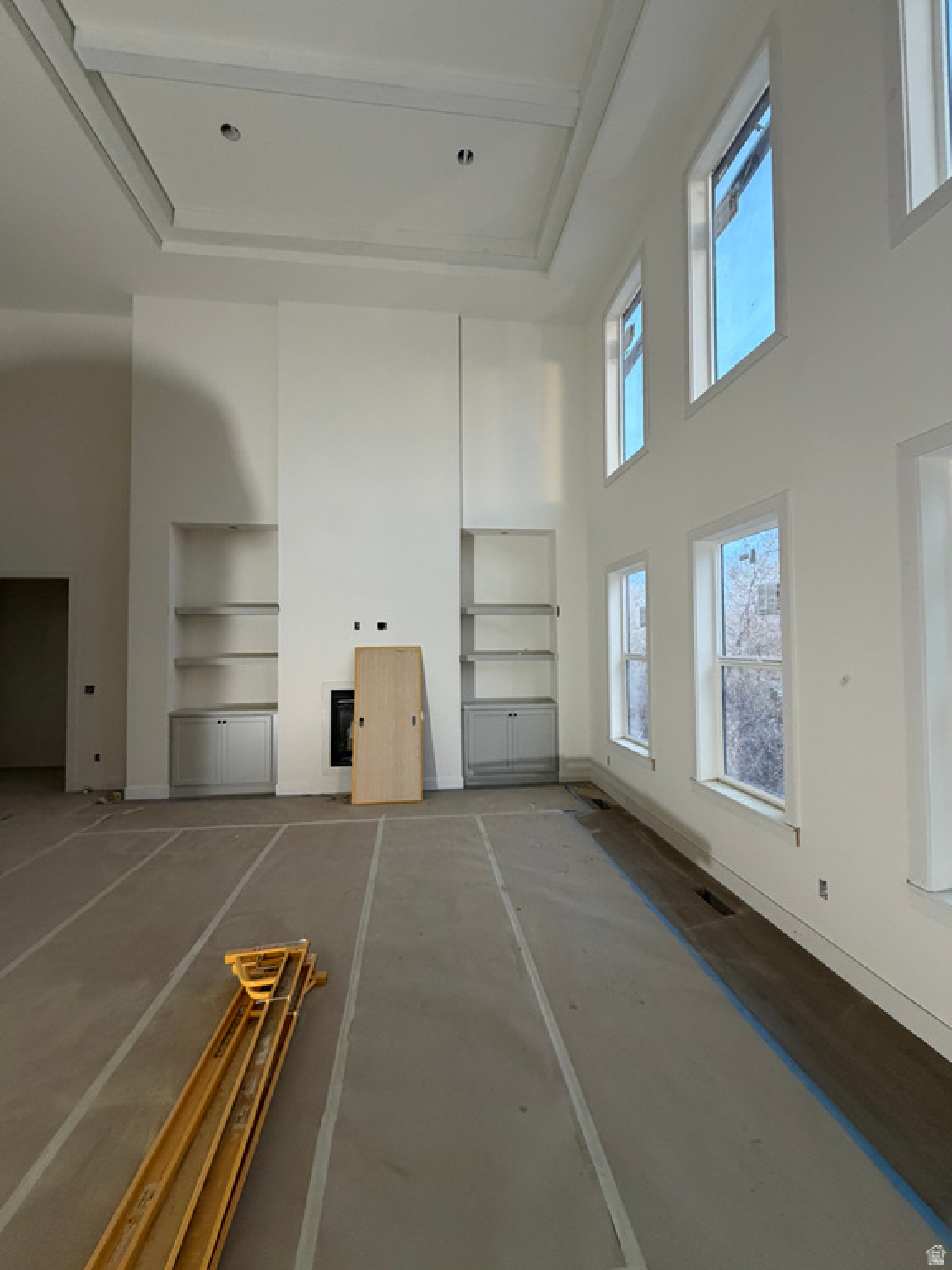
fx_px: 513
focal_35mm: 14
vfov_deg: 102.1
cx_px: 476
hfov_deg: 85.7
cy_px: 635
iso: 500
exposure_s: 1/60
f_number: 2.2
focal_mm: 2.22
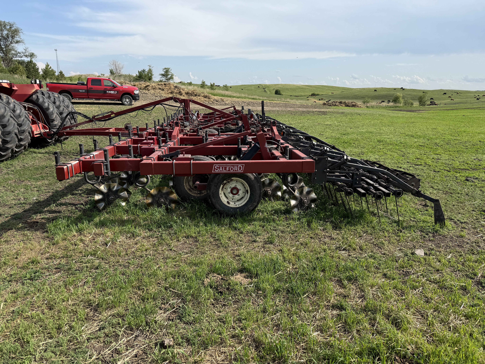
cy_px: 182
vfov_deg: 56.8
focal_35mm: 24
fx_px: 336
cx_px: 242
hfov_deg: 71.6
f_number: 1.78
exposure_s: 1/3021
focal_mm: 6.76
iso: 80
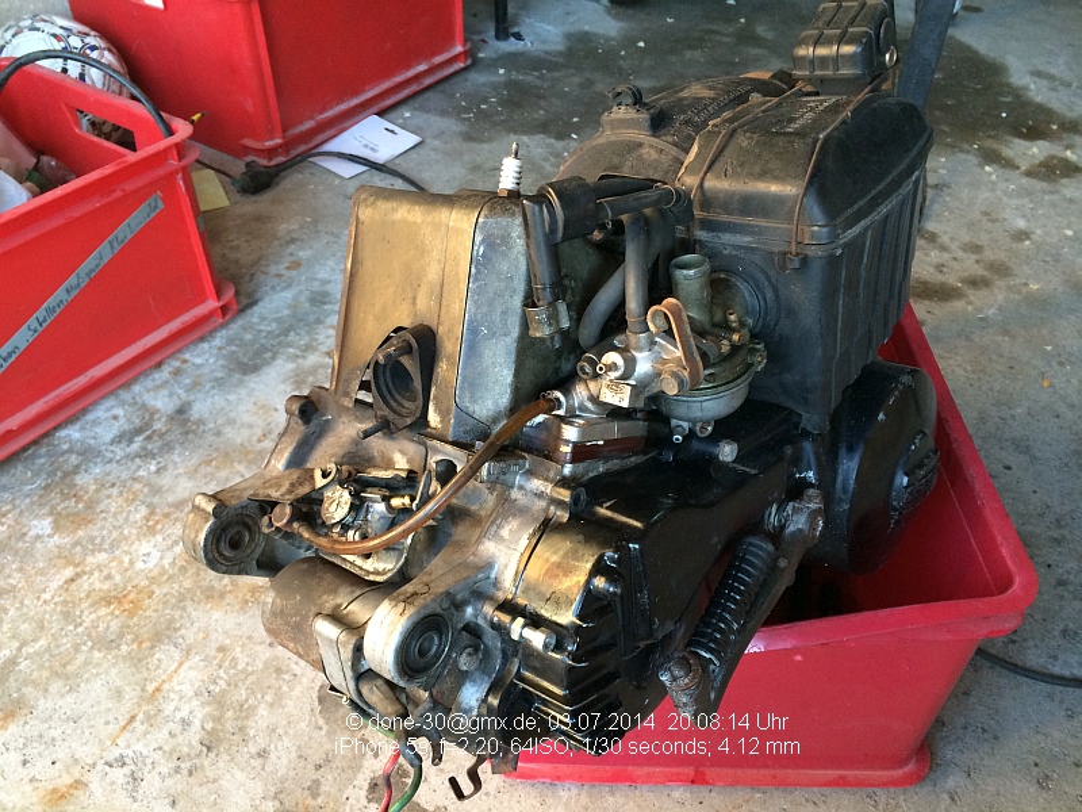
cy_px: 406
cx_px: 541
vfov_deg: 46.8
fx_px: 938
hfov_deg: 60.0
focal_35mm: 30
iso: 64
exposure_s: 1/30
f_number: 2.2
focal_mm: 4.12
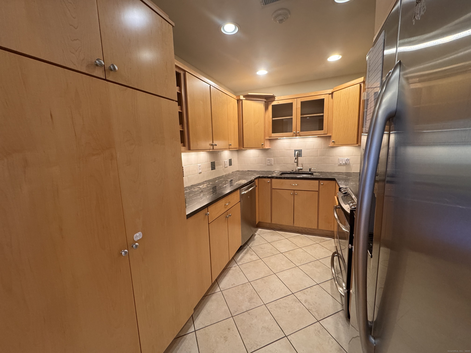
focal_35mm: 14
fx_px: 190
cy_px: 176
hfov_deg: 102.1
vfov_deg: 85.7
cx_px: 236
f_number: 2.2
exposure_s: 1/60
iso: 250
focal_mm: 2.22
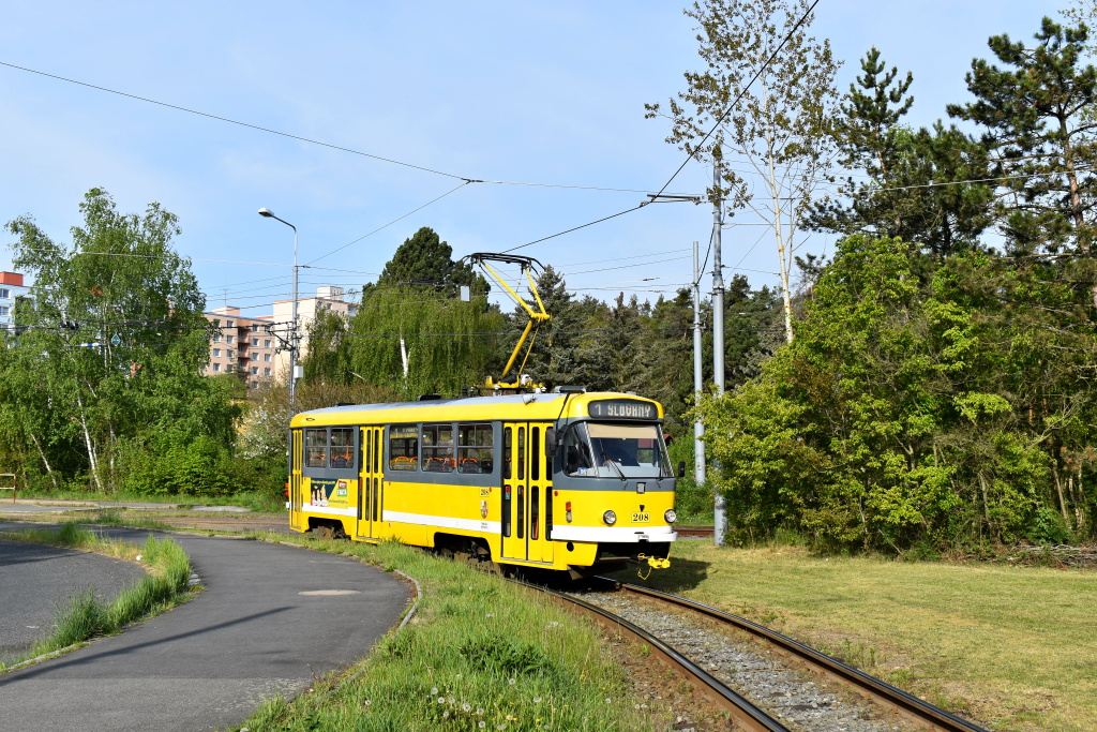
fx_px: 1371
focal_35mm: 45
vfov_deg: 29.9
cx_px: 548
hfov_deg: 43.6
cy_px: 366
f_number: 9
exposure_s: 1/400
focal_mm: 30
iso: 200
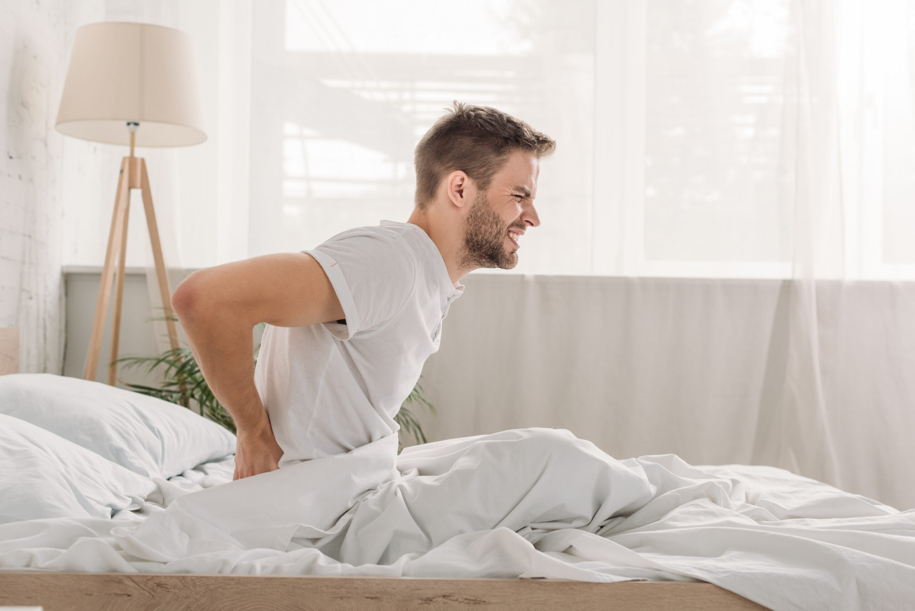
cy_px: 306
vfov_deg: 27.0
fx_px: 1271
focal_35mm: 50
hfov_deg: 39.6
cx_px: 458
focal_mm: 50
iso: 400
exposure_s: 1/200
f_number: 4
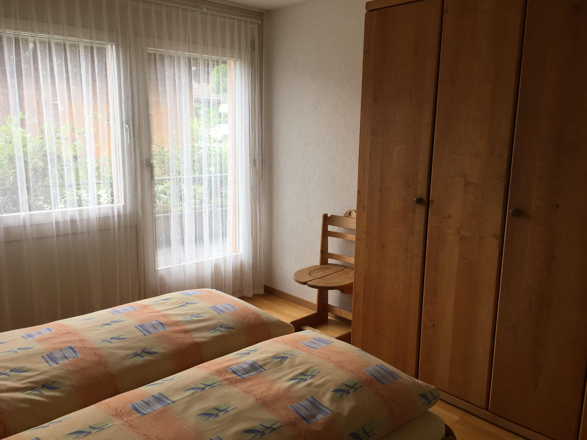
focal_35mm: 29
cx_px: 294
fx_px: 492
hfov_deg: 61.7
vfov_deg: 48.2
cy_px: 220
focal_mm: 4.15
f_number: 2.2
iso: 32
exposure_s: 1/100
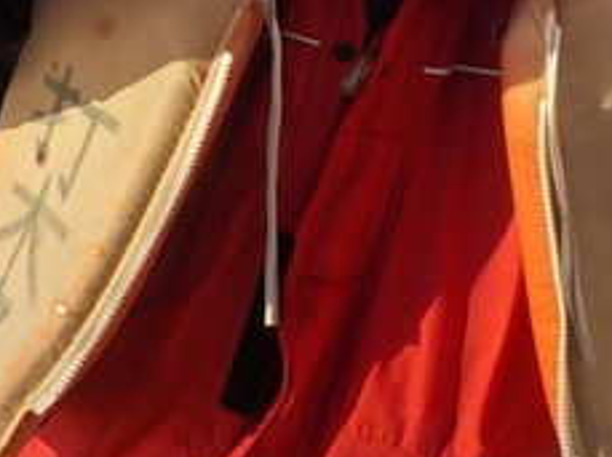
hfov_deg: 23.3
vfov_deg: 16.6
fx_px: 1483
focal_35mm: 84
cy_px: -131
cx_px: 361
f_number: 3.3
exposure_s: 1/1250
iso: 125
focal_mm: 4.1
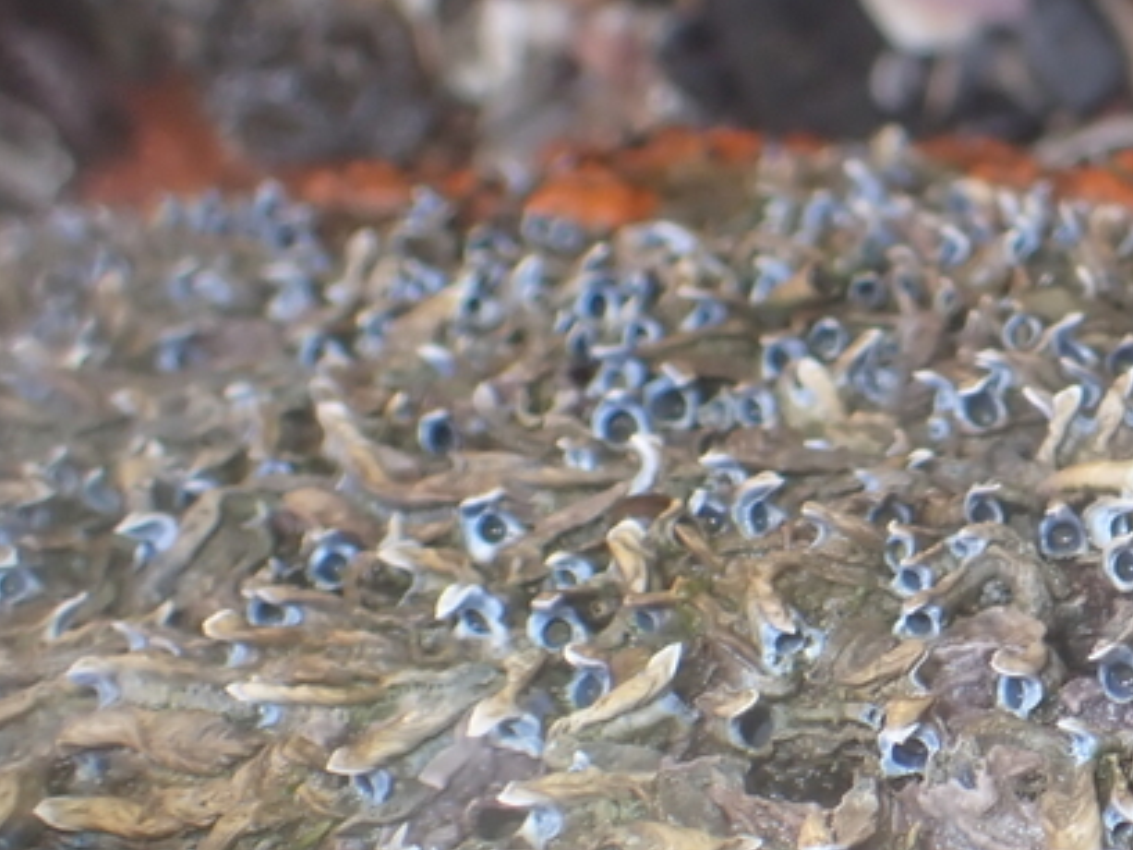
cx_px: 1452
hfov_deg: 20.4
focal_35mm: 88
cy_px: 584
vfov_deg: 16.7
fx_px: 2881
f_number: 6.3
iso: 100
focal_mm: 5.4
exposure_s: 1/30
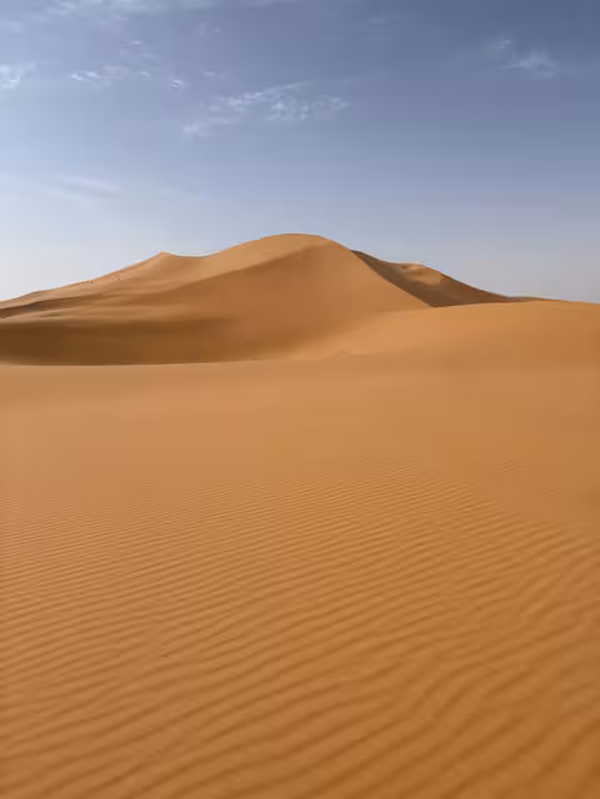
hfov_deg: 53.1
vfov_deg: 67.3
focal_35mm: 26
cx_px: 300
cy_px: 400
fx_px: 601
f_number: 1.6
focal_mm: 5.96
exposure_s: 1/8850
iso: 50
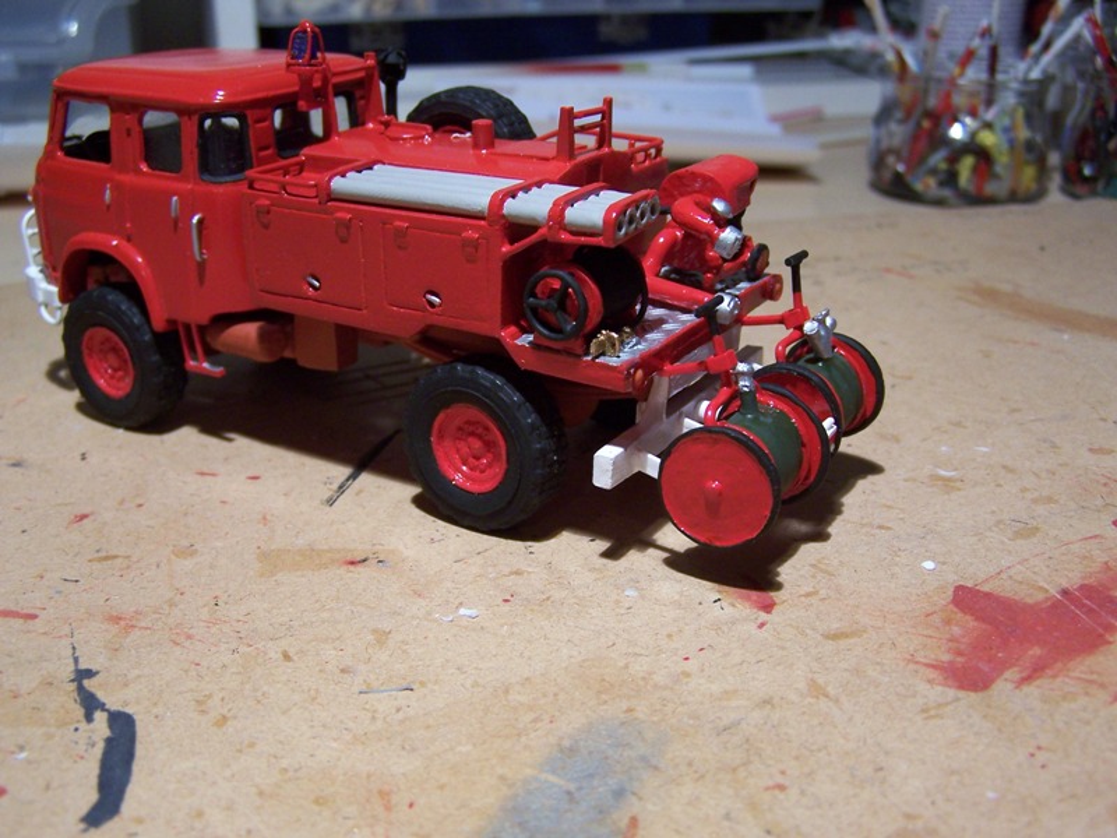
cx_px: 558
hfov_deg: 49.0
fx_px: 1226
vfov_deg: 37.7
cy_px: 419
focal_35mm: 38
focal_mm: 6.3
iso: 100
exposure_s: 1/30
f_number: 2.8
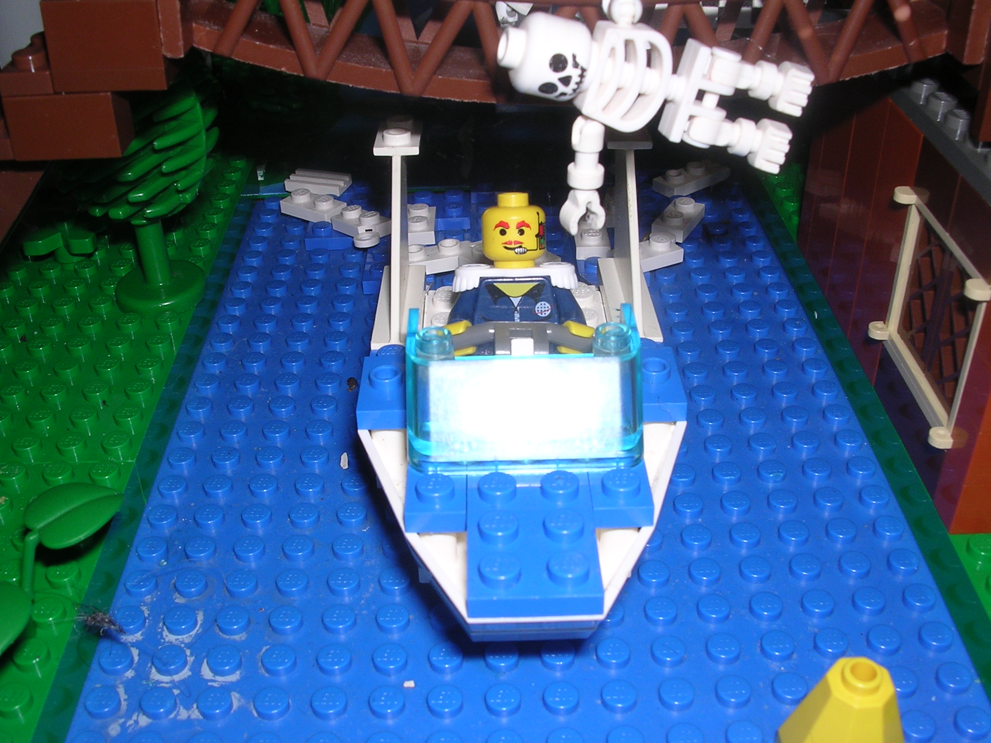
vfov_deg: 37.7
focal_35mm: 38
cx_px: 496
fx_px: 1088
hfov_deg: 49.0
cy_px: 372
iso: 100
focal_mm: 5.8
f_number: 5.6
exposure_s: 1/60.1
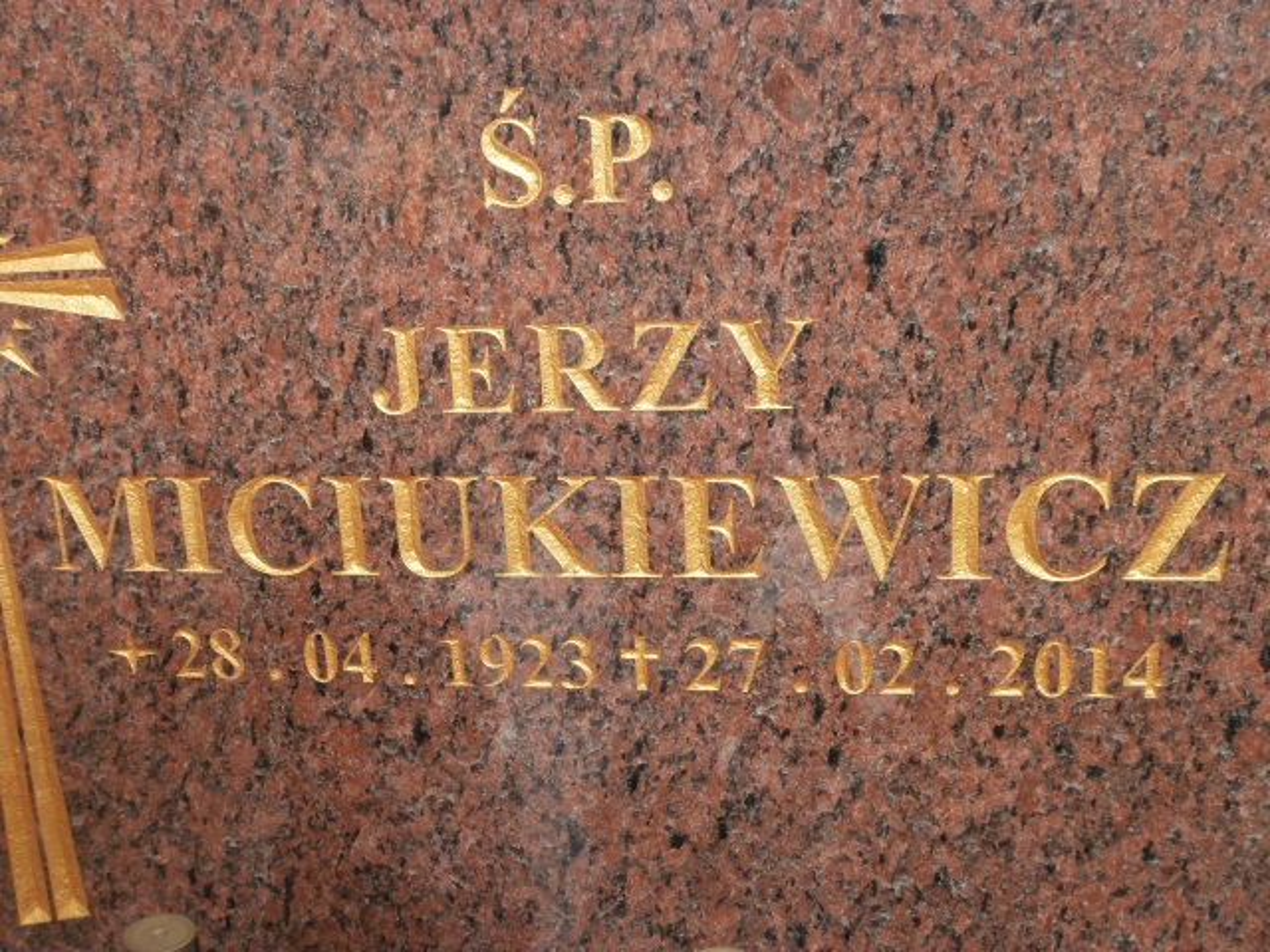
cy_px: 476
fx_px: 1724
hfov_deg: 40.4
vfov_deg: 30.9
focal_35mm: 47
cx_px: 635
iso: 100
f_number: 4.2
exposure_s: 1/160
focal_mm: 8.29
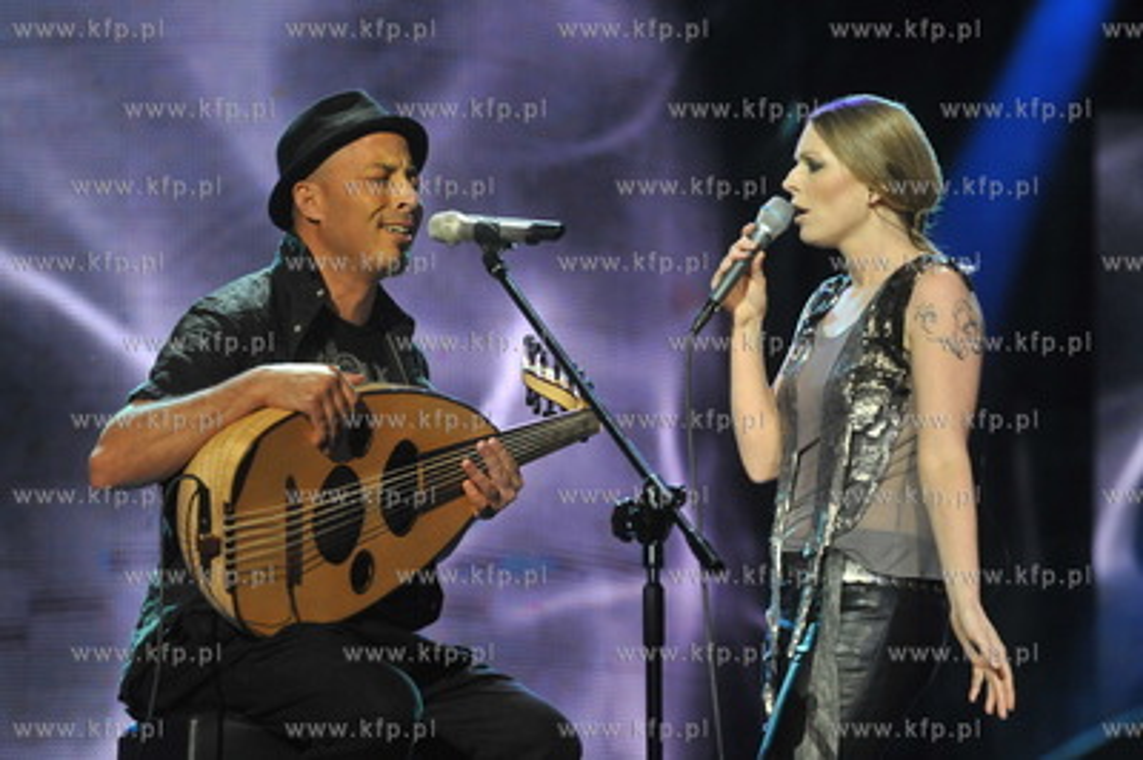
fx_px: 5552
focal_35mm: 175
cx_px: 572
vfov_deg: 7.8
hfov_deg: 11.8
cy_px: 380
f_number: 5.6
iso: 3200
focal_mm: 175
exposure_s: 1/200
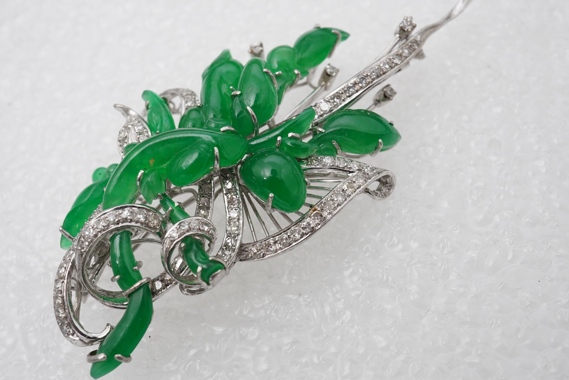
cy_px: 190
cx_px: 284
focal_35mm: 45
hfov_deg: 43.6
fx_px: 711
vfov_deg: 29.9
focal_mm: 30
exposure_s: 1/125
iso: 400
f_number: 20
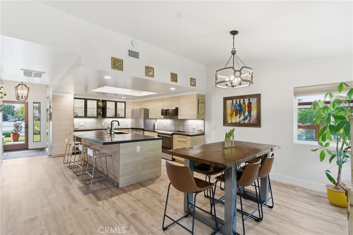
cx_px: 176
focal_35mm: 16
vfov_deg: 73.7
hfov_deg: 96.8
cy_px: 118
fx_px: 157
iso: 1000
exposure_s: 1/640
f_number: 8
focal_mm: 16
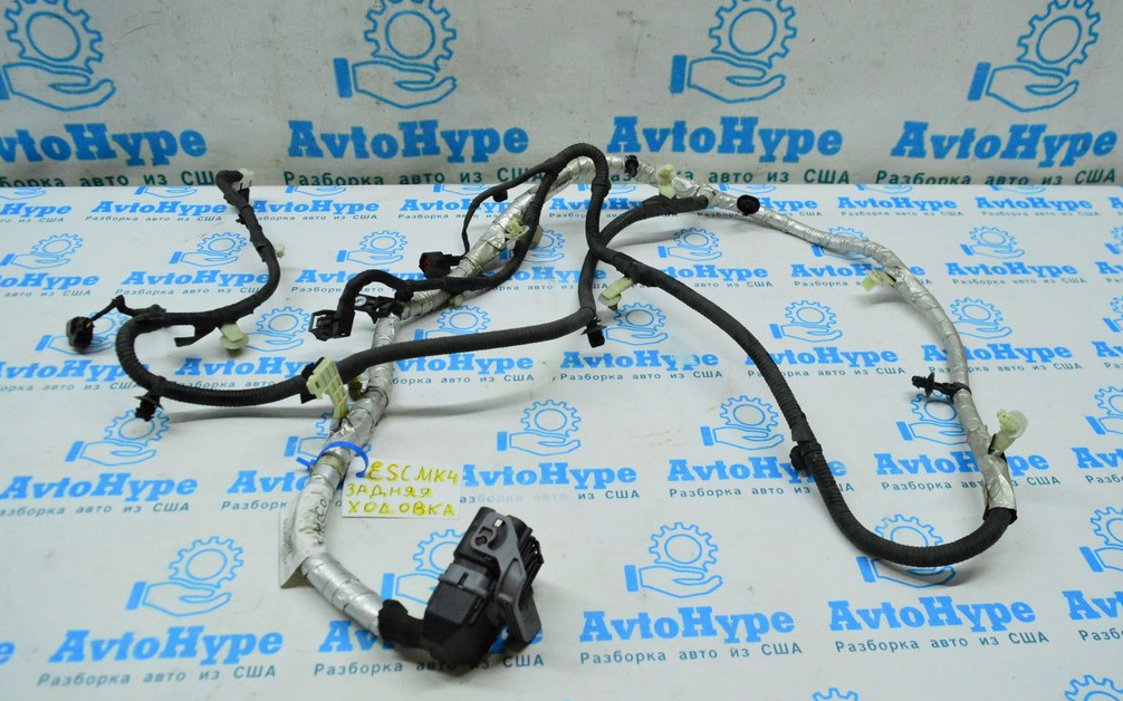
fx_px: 857
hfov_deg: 66.5
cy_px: 353
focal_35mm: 28
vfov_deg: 44.5
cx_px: 559
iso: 6400
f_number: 6.3
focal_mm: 18
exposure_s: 1/640
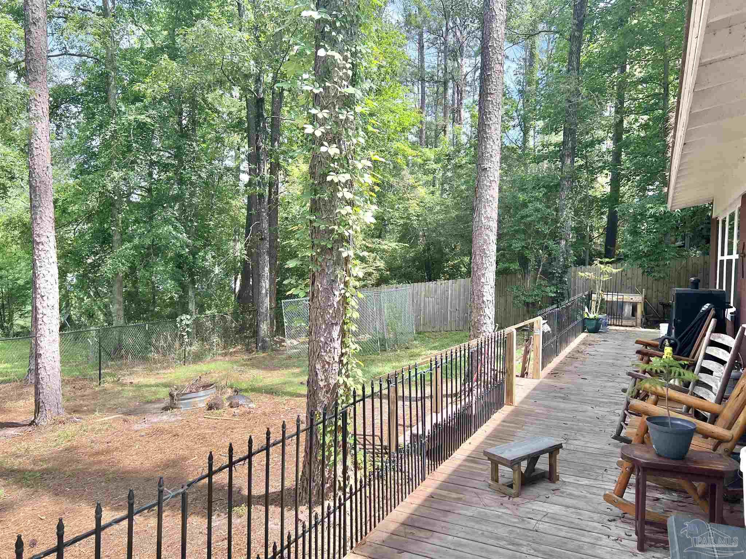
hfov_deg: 67.3
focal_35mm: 26
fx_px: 560
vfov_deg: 53.1
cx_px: 373
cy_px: 280
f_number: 1.5
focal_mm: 5.7
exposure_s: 1/670
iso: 50
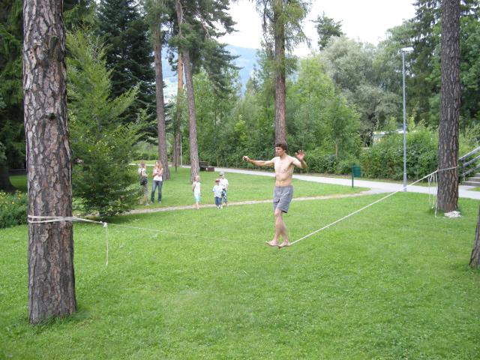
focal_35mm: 37
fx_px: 513
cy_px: 180
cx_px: 240
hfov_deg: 50.1
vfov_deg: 38.7
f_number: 2.8
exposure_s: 1/186
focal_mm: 7.9
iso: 64
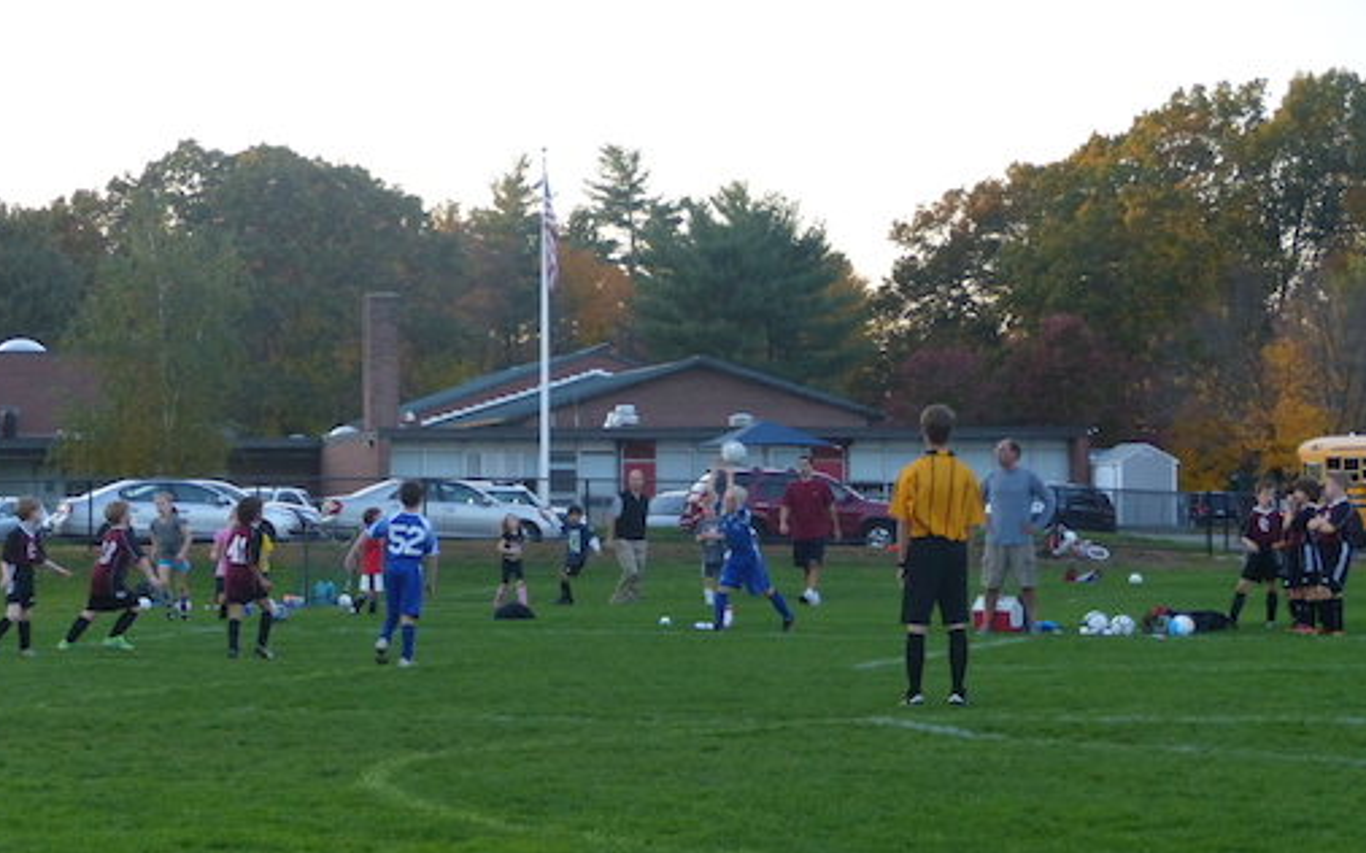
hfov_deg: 18.3
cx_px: 684
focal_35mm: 114
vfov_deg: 11.5
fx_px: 4243
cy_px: 513
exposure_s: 1/160
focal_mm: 18.3
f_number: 2.8
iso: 400
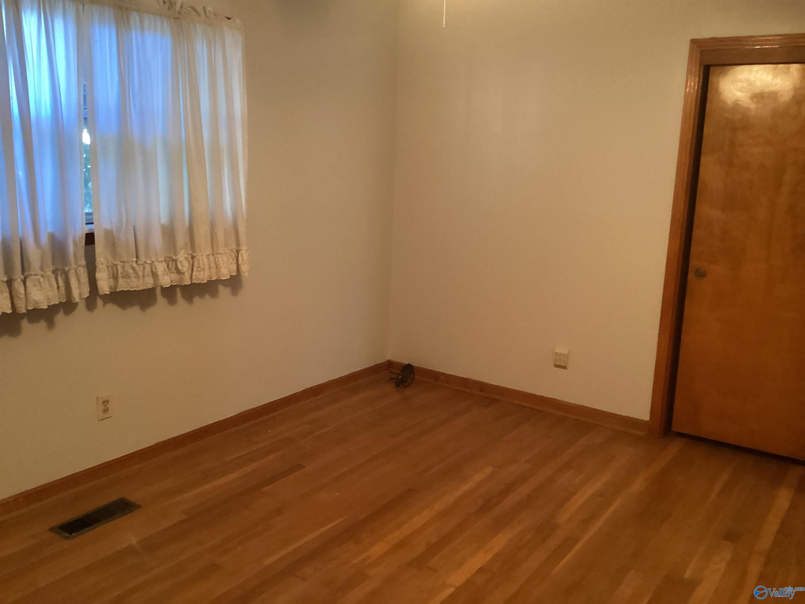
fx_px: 721
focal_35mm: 31
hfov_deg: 58.4
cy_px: 302
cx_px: 402
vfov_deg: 45.4
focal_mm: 3.3
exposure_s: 1/30
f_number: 2.4
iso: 500
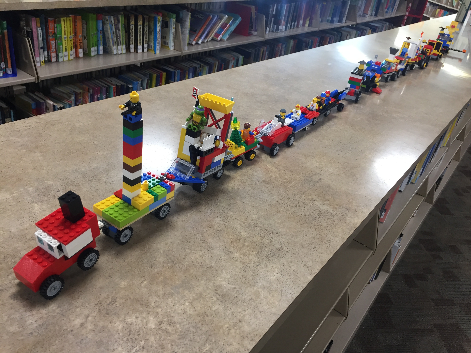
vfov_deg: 48.2
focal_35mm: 29
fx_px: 395
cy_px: 176
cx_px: 236
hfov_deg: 61.7
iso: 64
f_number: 2.2
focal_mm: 4.15
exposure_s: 1/30
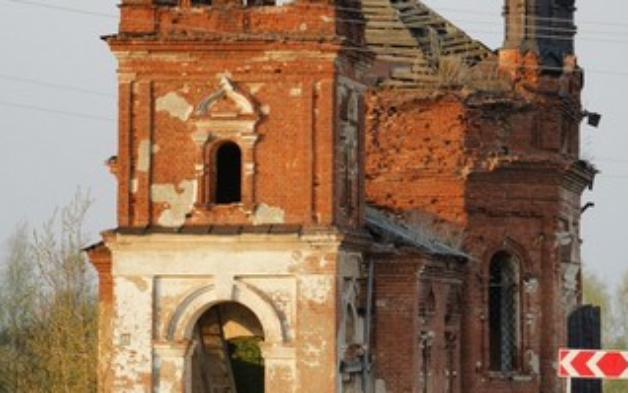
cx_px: 314
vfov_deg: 5.7
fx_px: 3955
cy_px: -18
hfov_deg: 9.1
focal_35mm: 231
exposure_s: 1/250
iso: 500
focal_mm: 100
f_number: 10
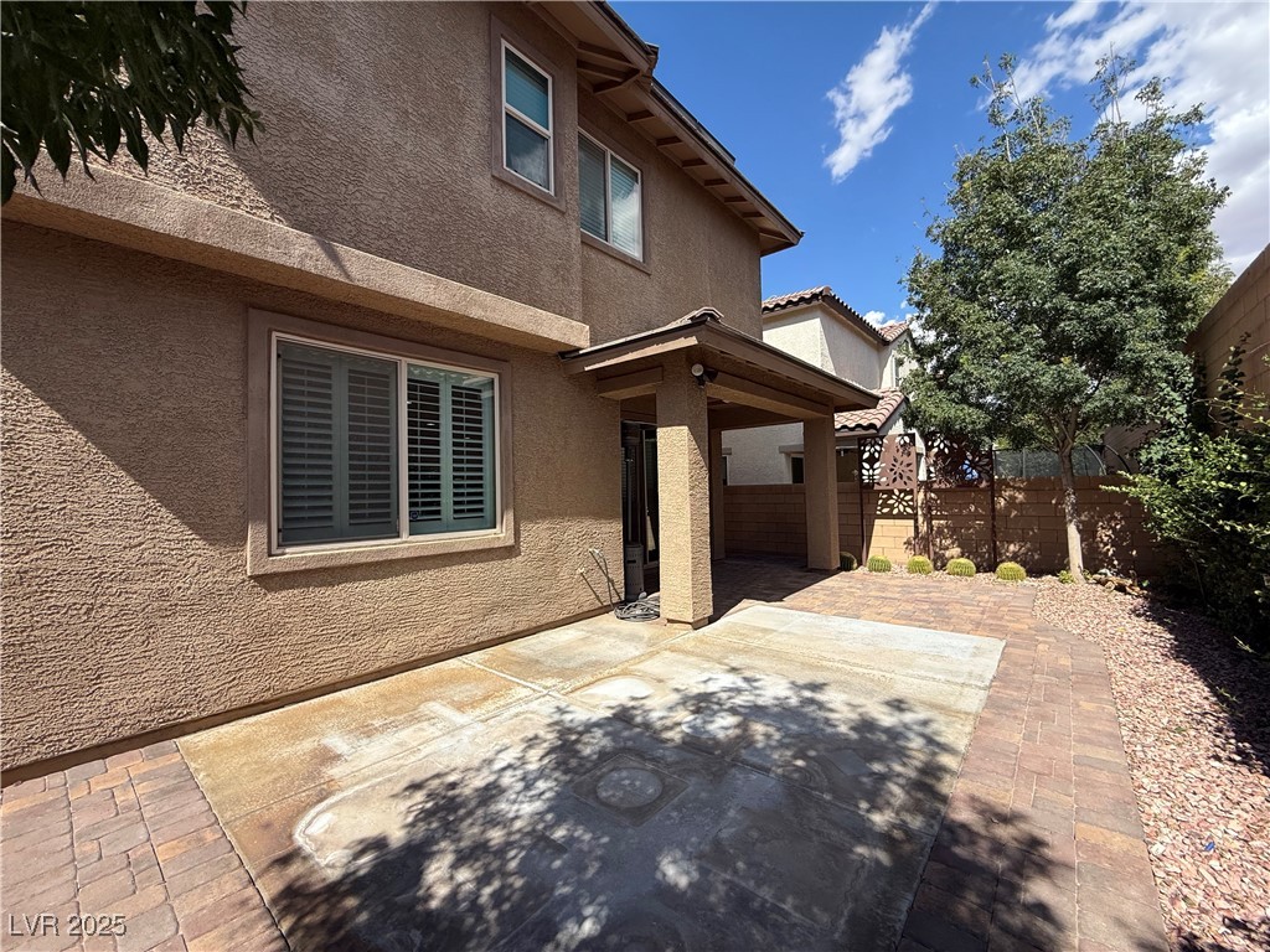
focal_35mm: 14
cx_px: 635
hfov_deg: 102.1
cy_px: 476
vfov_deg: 85.7
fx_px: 514
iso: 50
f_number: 2.2
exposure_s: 1/1431
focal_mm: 2.22
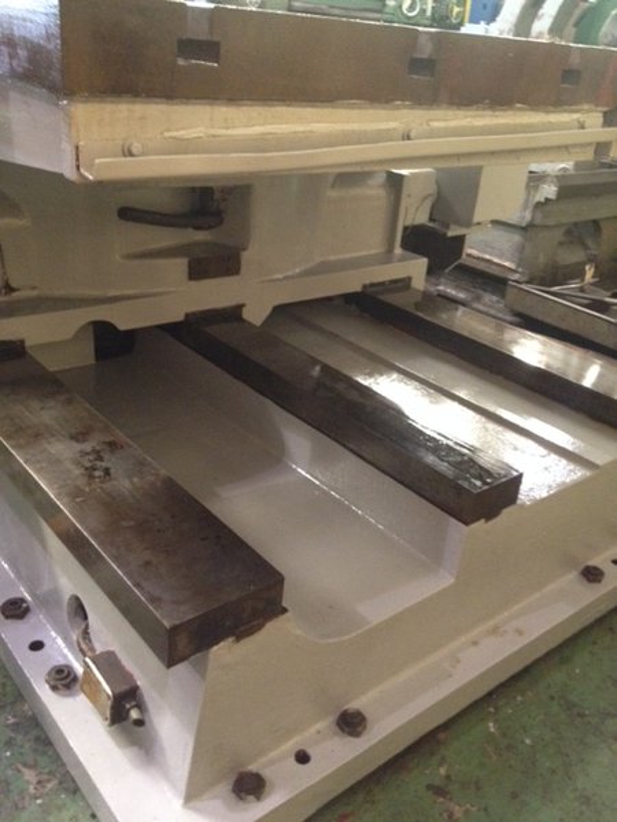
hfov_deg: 40.7
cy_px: 411
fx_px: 832
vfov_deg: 52.6
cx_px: 308
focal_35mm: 35
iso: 400
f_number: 2.4
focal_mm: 4.28
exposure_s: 1/17
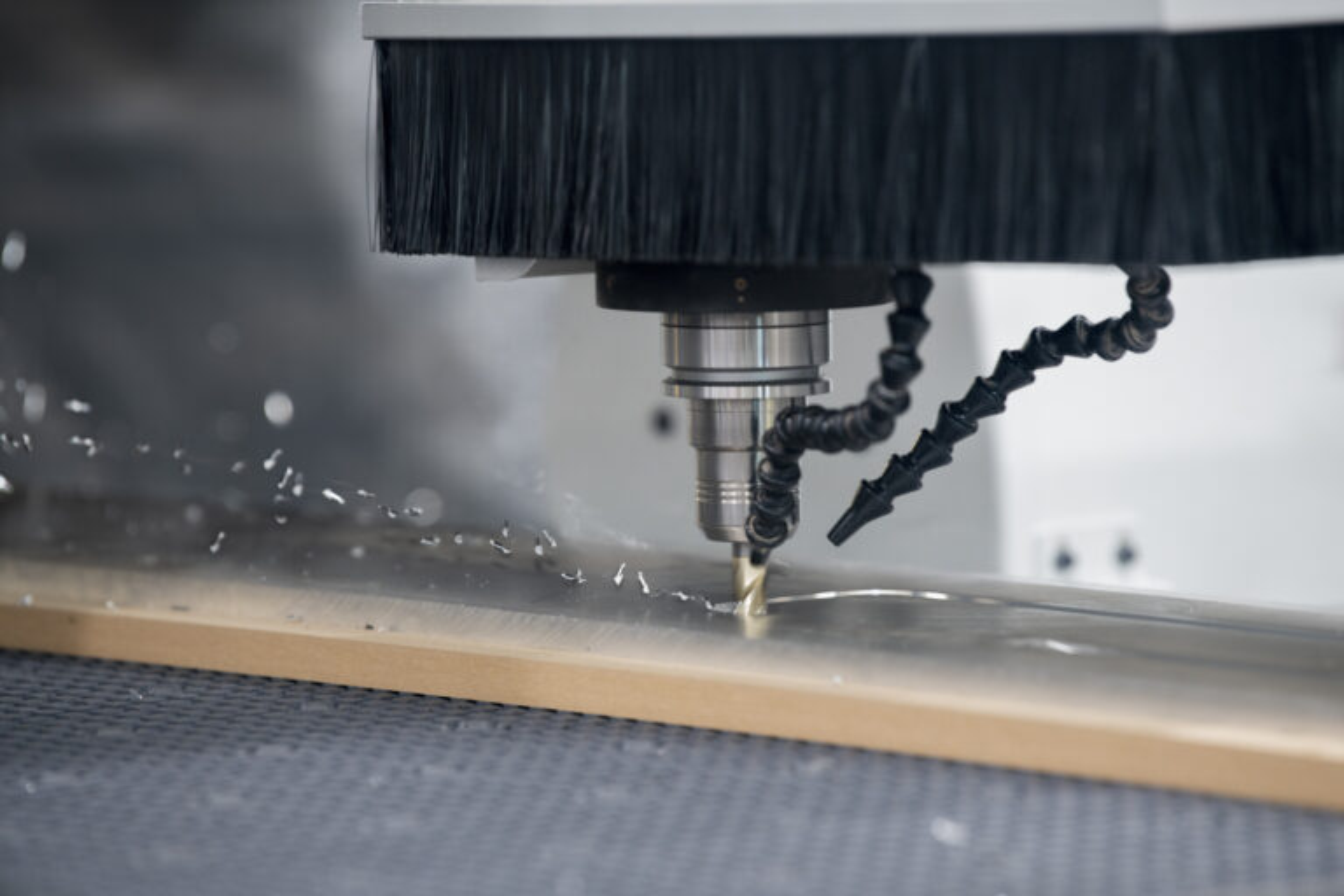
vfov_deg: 6.9
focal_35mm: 200
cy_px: 448
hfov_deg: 10.3
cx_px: 672
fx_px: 7466
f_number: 4
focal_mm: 200
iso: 400
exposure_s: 1/60
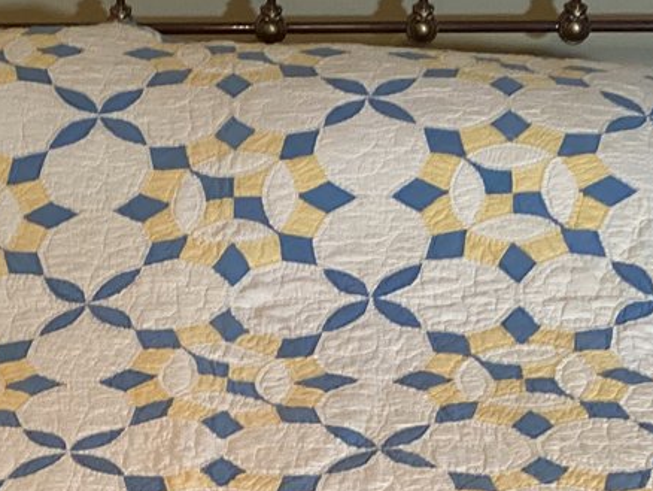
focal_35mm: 107
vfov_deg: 12.8
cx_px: 86
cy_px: 820
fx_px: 2020
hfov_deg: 18.1
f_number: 2.4
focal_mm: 3.3
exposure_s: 1/50
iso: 160
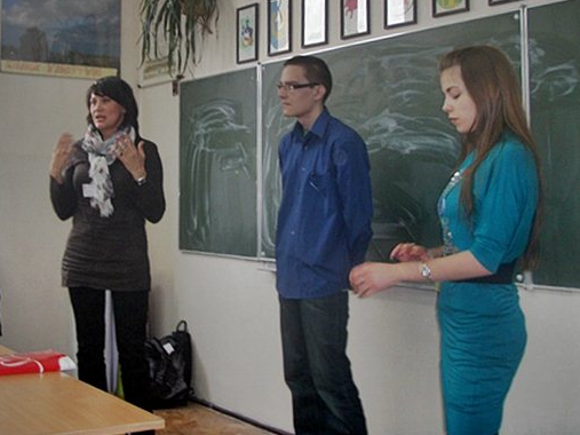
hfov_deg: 39.4
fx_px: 804
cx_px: 216
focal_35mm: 48
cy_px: 179
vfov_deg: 30.2
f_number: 3.5
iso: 125
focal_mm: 6.7
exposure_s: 1/30
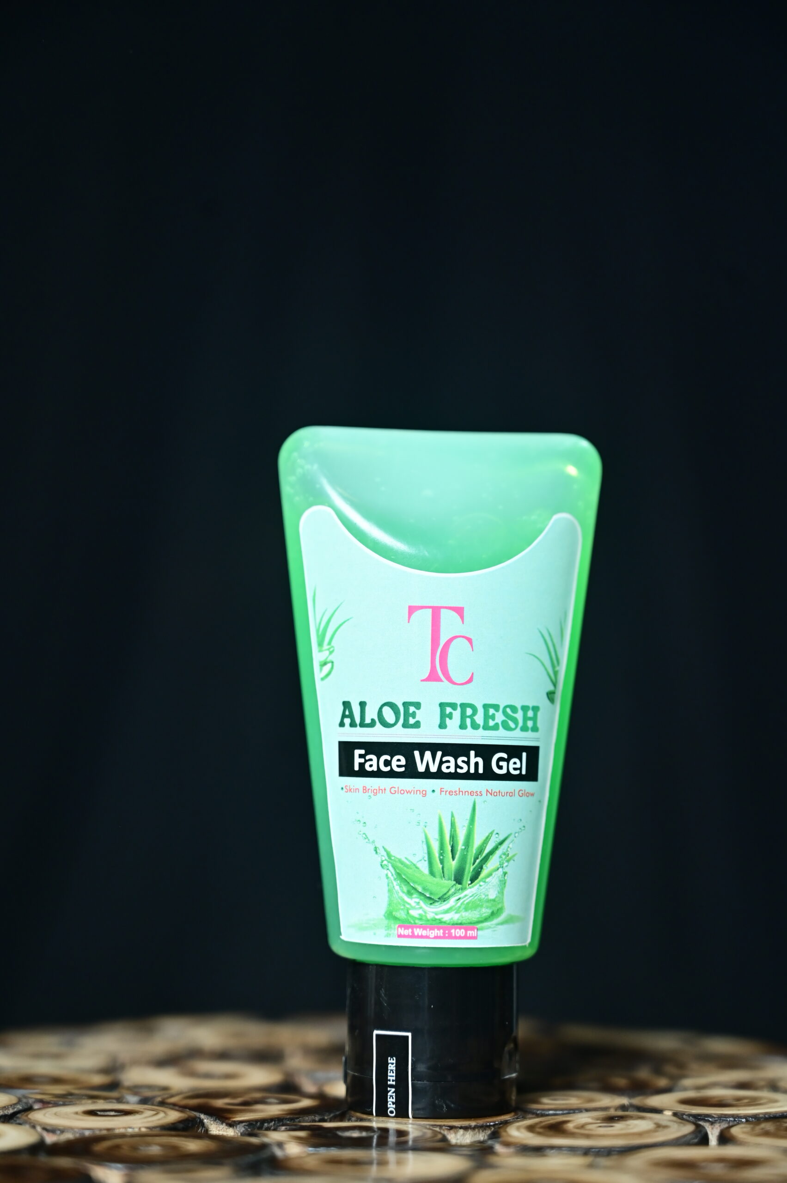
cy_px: 592
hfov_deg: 22.2
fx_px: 2003
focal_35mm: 61
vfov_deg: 32.9
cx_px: 394
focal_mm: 61
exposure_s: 1/160
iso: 800
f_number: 4
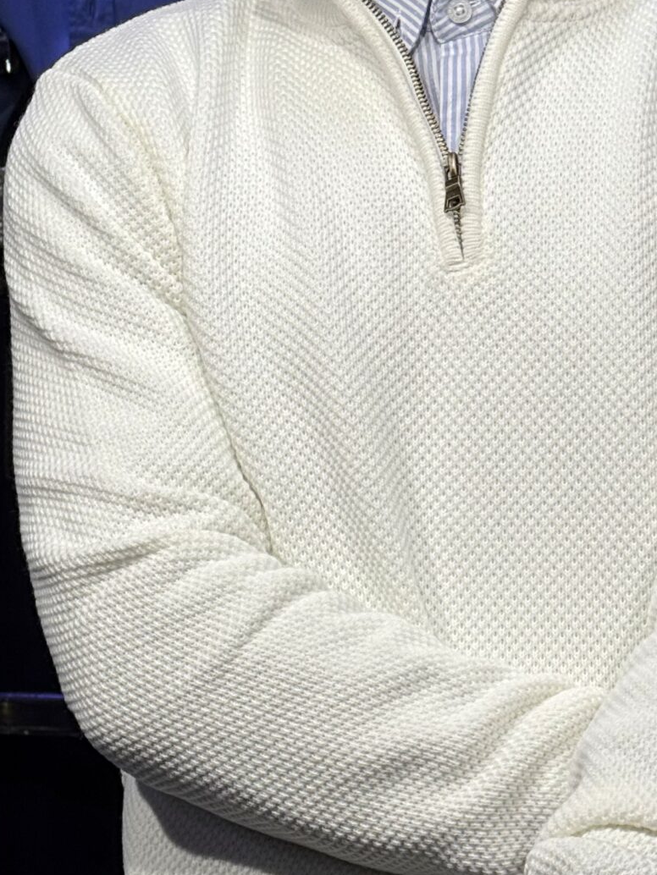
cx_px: 535
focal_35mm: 297
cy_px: 371
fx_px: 7513
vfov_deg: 6.7
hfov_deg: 5.0
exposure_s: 1/297
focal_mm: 15.66
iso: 64
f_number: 2.8
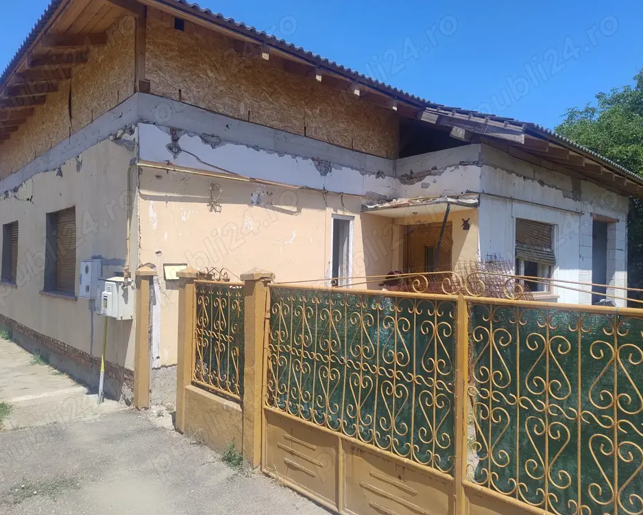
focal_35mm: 25
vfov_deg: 56.8
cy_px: 258
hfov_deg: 68.0
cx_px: 304
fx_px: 476
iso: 100
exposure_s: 1/997
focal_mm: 5.56
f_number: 1.8
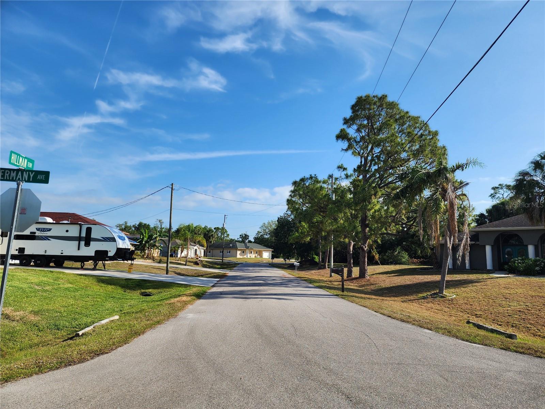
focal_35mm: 23
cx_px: 272
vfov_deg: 58.9
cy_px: 204
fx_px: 362
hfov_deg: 73.9
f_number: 1.8
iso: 12
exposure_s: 1/1129
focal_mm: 6.4
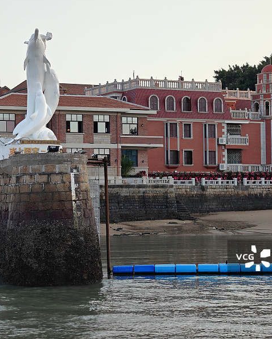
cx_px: 126
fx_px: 925
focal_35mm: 92
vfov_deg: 20.8
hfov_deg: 16.7
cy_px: 168
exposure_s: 1/214
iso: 50
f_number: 2.6
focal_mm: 13.3
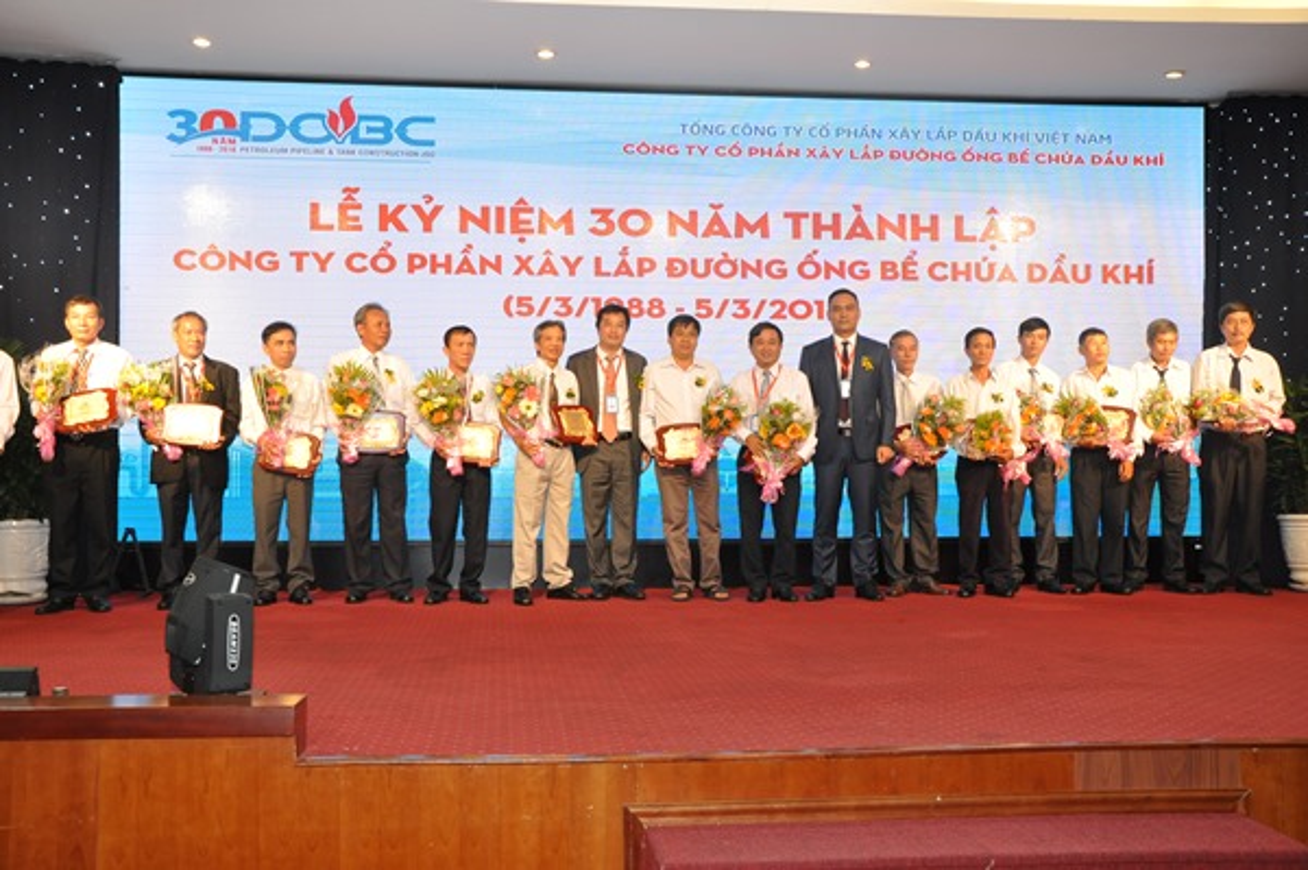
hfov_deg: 51.3
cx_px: 654
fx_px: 1361
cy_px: 435
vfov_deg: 35.4
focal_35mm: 38
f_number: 5.6
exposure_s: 1/80
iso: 800
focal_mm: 25
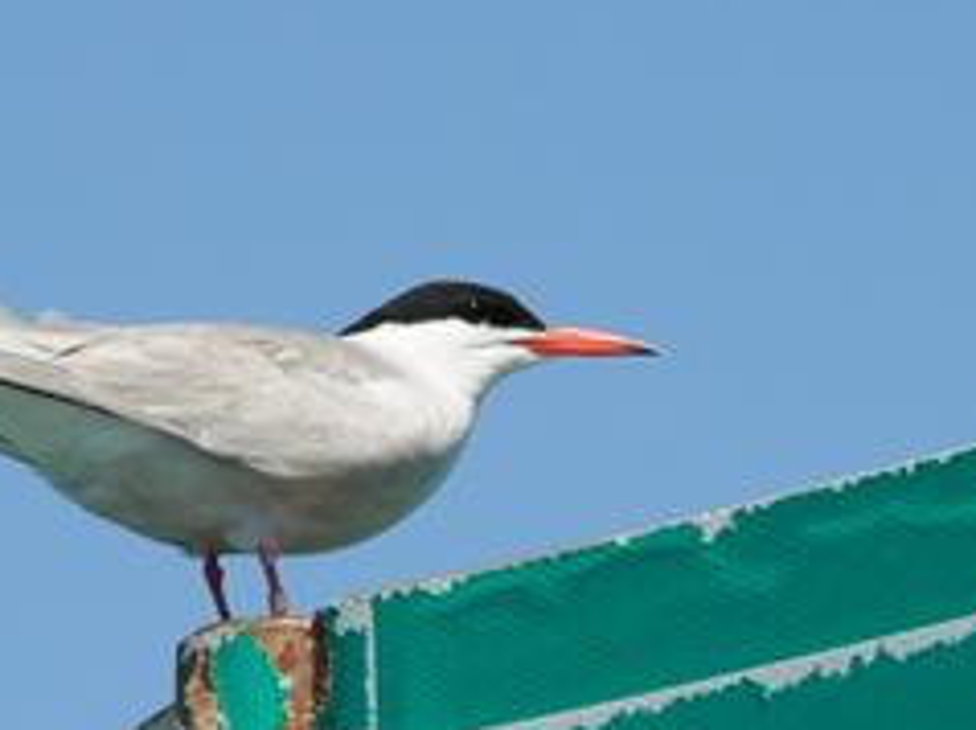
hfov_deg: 2.7
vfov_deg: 2.0
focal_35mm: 727
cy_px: 599
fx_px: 20477
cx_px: 693
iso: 1600
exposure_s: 1/800
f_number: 20
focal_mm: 200
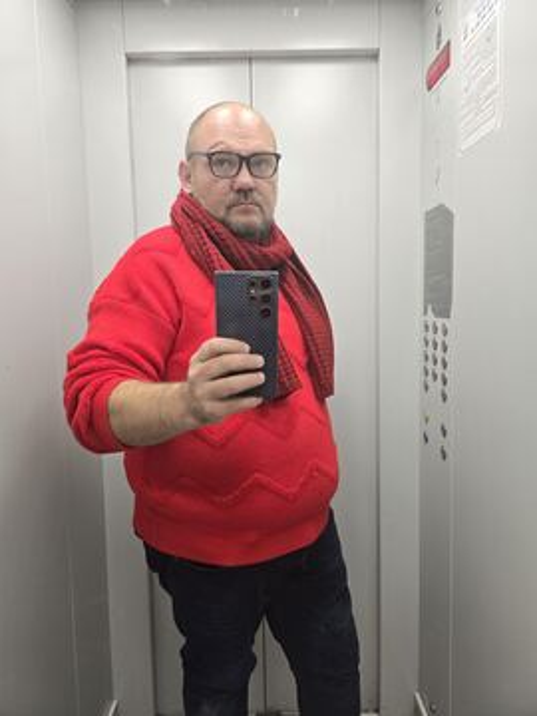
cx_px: 268
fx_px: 476
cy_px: 358
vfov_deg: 73.9
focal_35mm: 23
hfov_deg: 58.9
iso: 200
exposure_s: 1/100
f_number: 1.7
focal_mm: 6.3
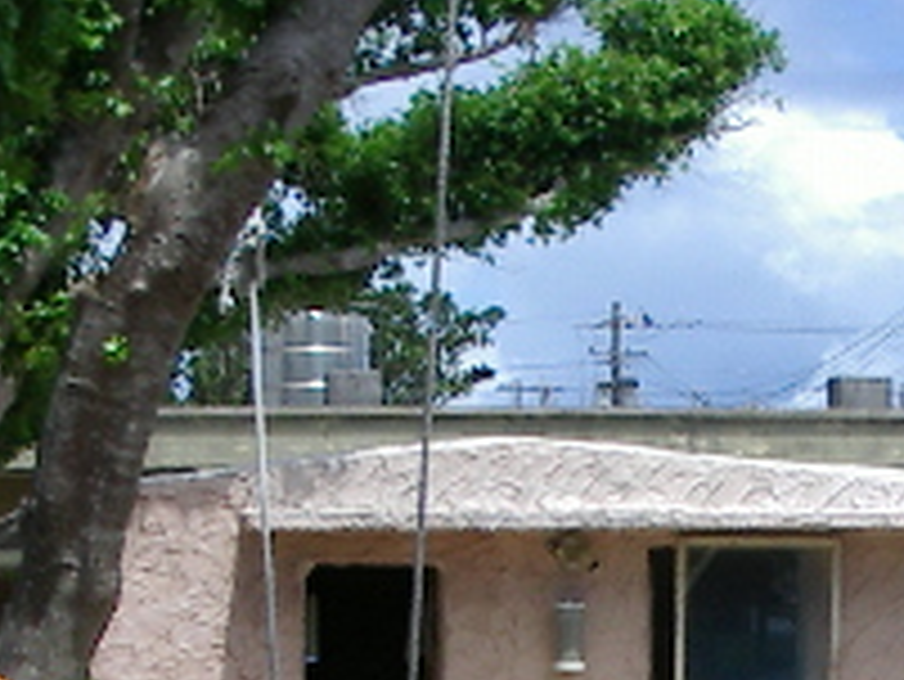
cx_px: 697
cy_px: 883
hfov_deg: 16.2
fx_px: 3162
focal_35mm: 121
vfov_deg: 11.9
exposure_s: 1/500
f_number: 4.8
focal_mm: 5.8
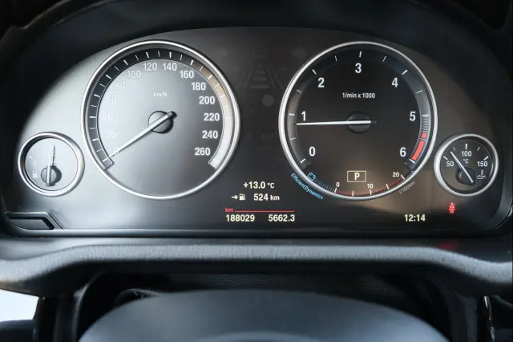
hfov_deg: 60.3
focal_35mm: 31
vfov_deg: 42.3
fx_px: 442
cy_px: 171
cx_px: 256
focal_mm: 20.5
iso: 500
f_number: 4
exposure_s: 1/30
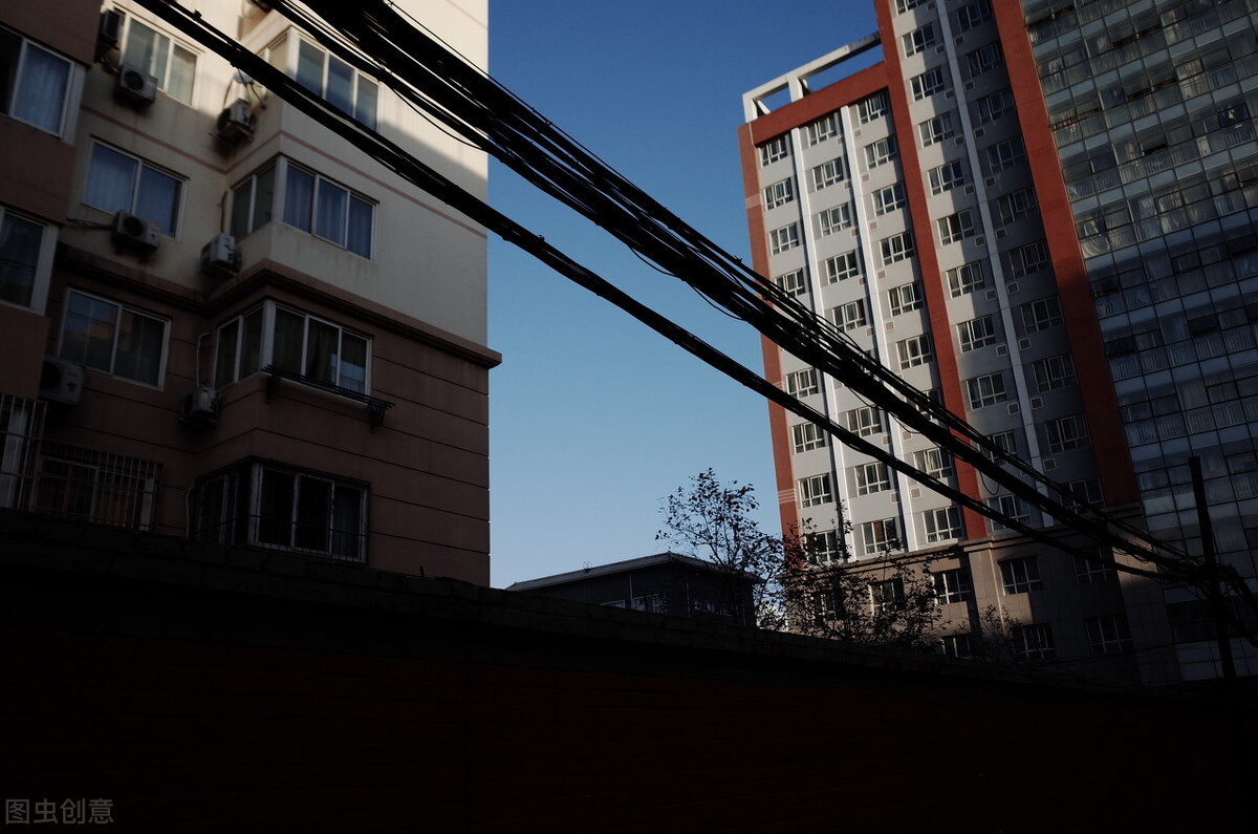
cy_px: 417
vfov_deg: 46.2
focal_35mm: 28
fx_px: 976
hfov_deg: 65.6
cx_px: 629
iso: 100
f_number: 2.8
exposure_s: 1/2000
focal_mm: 18.3
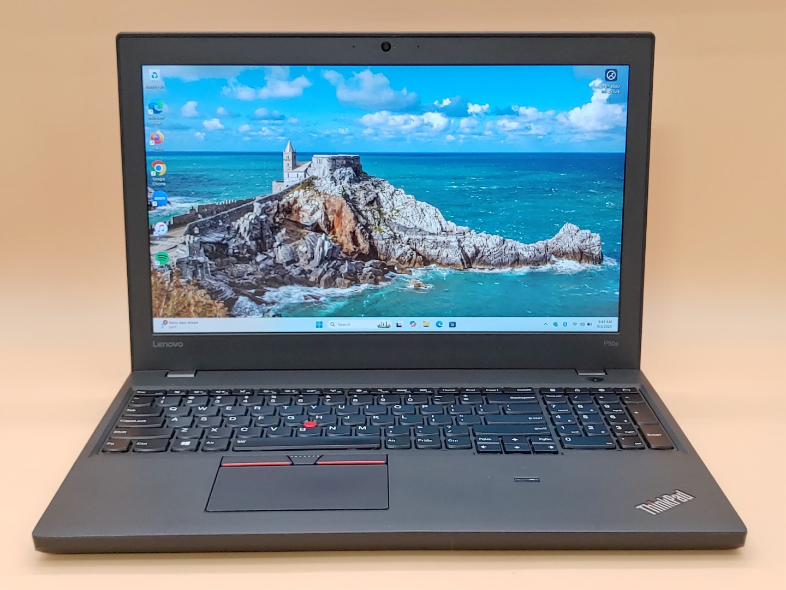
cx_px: 393
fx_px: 1044
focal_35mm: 46
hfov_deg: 41.2
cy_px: 295
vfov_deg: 31.5
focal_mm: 4.36
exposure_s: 1/60
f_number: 1.8
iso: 50
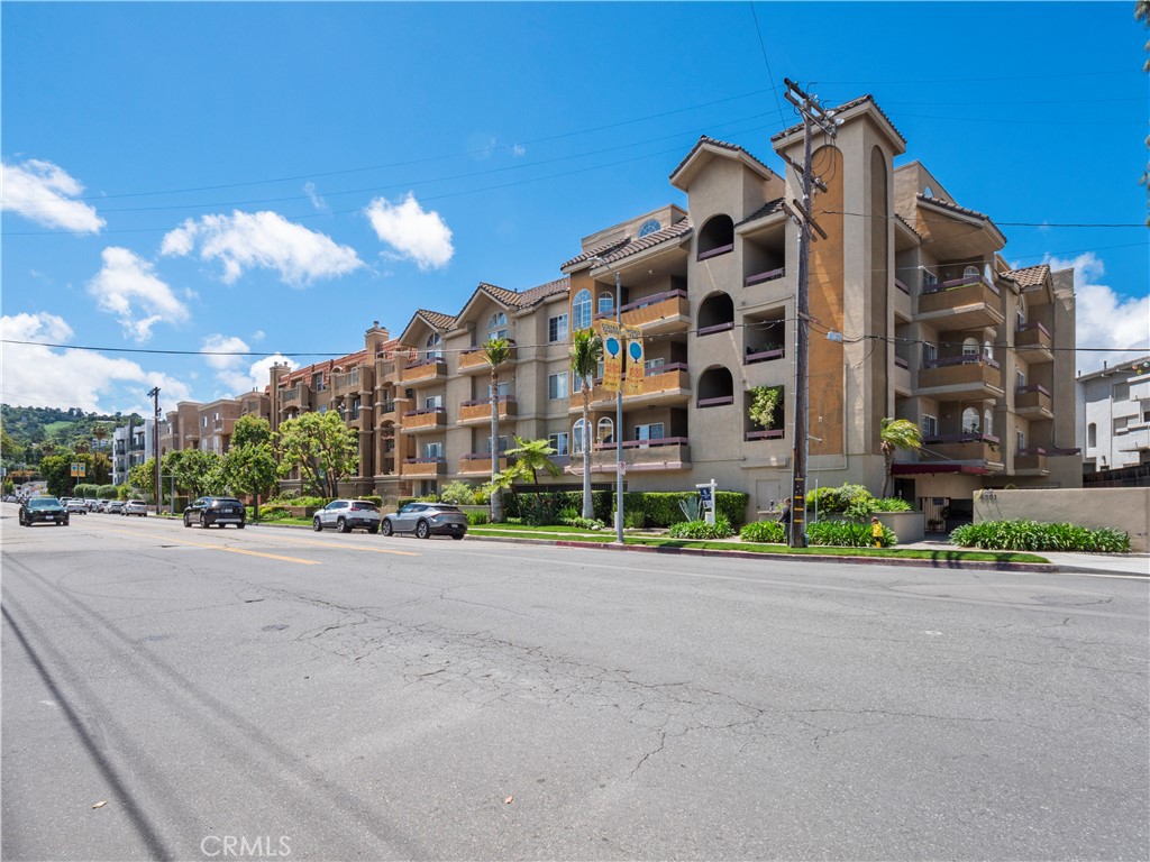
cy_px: 431
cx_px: 575
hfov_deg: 87.8
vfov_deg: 71.6
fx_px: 598
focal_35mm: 18
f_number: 8
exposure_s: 1/250
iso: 200
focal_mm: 9
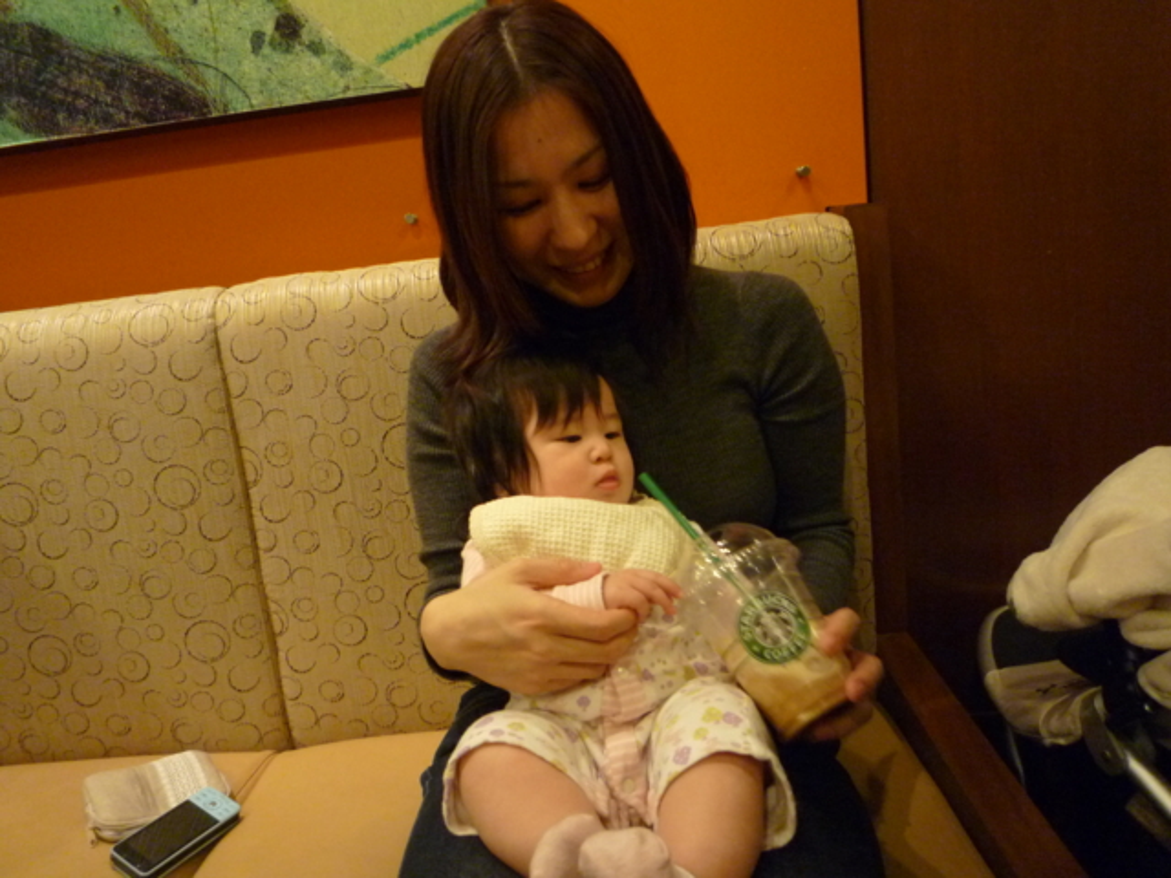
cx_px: 586
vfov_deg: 54.9
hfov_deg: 69.4
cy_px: 439
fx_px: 846
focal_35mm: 25
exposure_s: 1/10
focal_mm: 4.4
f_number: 2.8
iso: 400
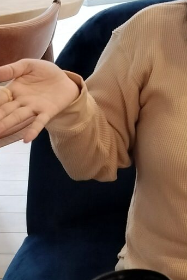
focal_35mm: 97
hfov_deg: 13.4
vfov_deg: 21.0
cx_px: 262
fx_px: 756
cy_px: 97
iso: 528
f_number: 1.7
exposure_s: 1/25
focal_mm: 5.24
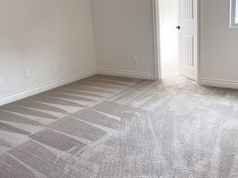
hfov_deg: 53.1
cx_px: 154
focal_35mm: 34
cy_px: 67
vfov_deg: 41.5
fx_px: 234
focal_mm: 5.7
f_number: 1.5
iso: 125
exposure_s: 1/118
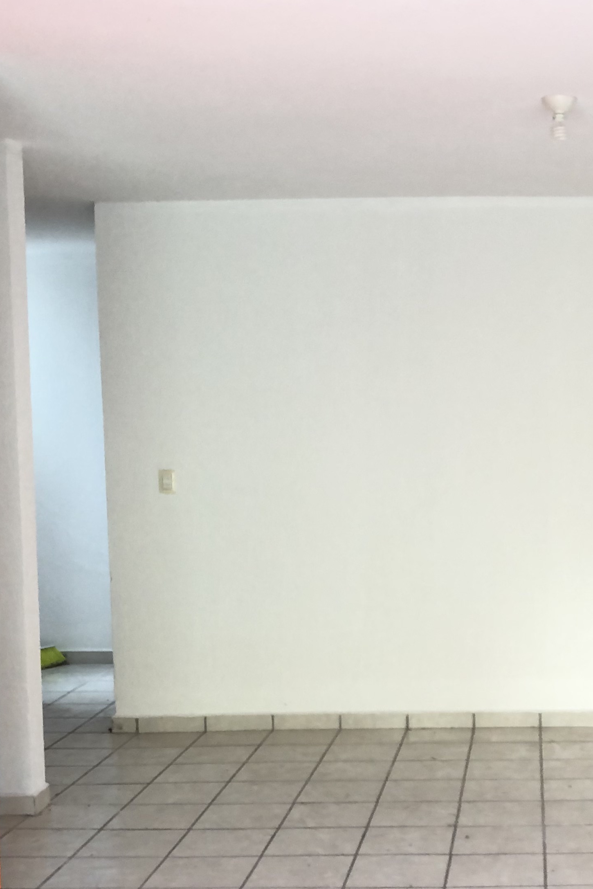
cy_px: 552
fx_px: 1334
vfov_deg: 36.7
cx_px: 558
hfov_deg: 24.2
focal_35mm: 54
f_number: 1.8
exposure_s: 1/24
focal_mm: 4
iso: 40
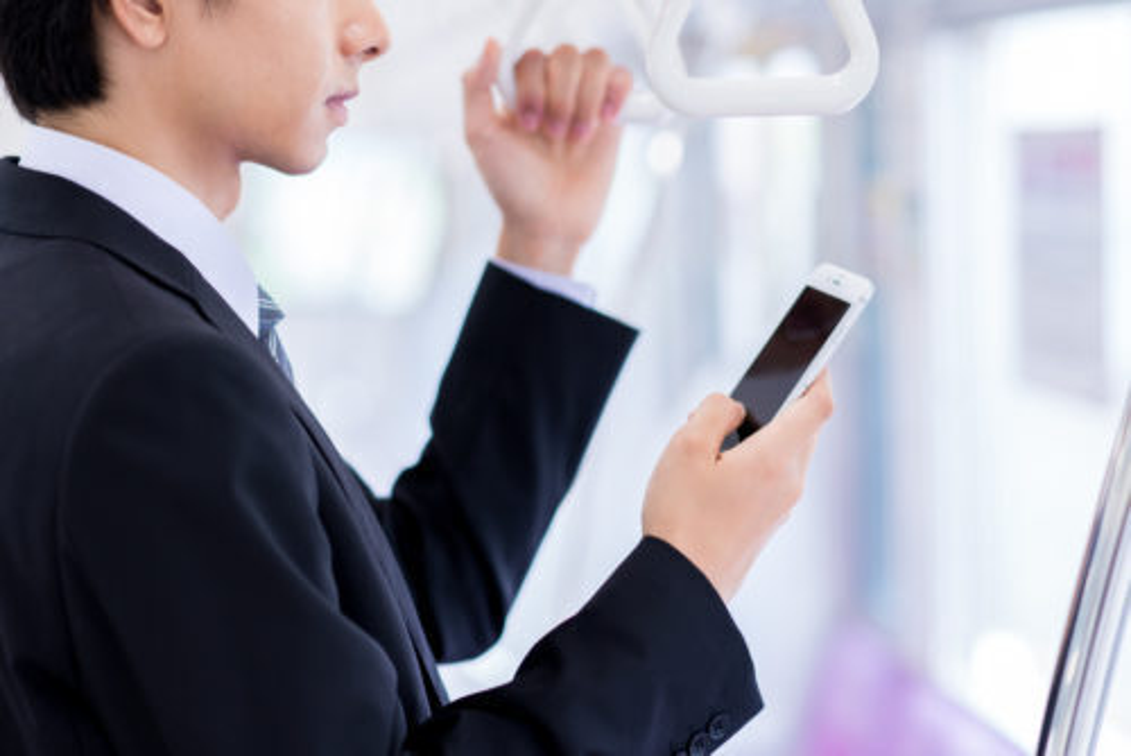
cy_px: 378
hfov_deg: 23.9
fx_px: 2672
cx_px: 566
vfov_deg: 16.1
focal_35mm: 85
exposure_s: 1/320
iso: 800
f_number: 2.8
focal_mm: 85
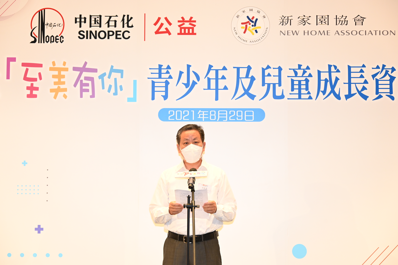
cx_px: 199
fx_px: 873
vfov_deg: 17.3
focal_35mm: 79
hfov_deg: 25.7
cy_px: 132
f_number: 6.3
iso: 1600
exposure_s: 1/125
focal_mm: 79
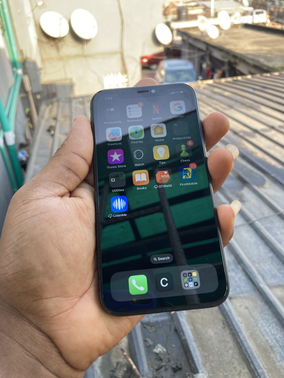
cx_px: 142
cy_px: 189
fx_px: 306
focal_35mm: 28
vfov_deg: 63.4
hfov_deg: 49.7
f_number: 1.8
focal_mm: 3.99
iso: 32
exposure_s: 1/121
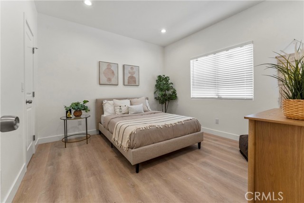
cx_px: 152
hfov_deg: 101.5
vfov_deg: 78.5
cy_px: 102
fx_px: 124
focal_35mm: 15
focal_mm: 14.7
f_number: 7.1
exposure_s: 1/125
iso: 1000
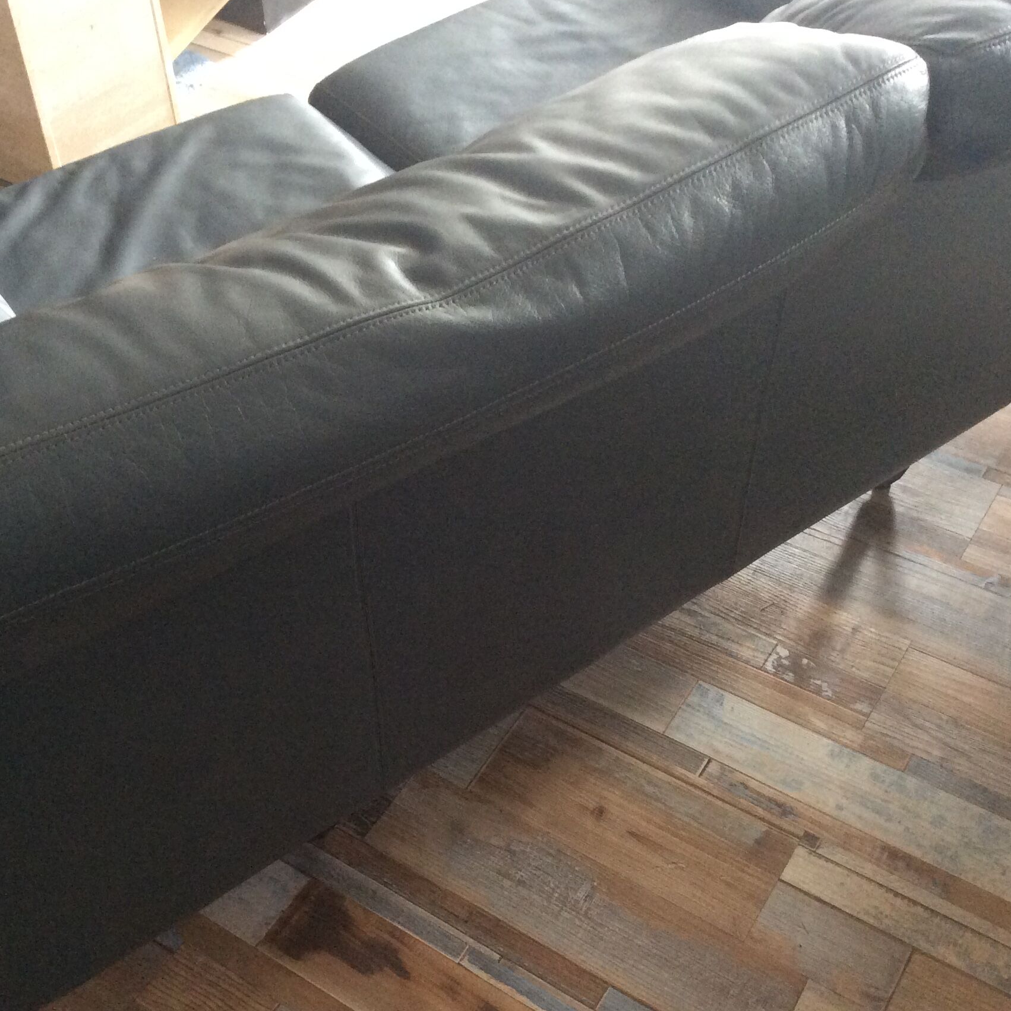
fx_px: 1421
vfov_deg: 39.1
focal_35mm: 43
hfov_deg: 39.0
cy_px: 541
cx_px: 409
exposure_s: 1/25
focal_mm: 3.3
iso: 200
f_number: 2.4
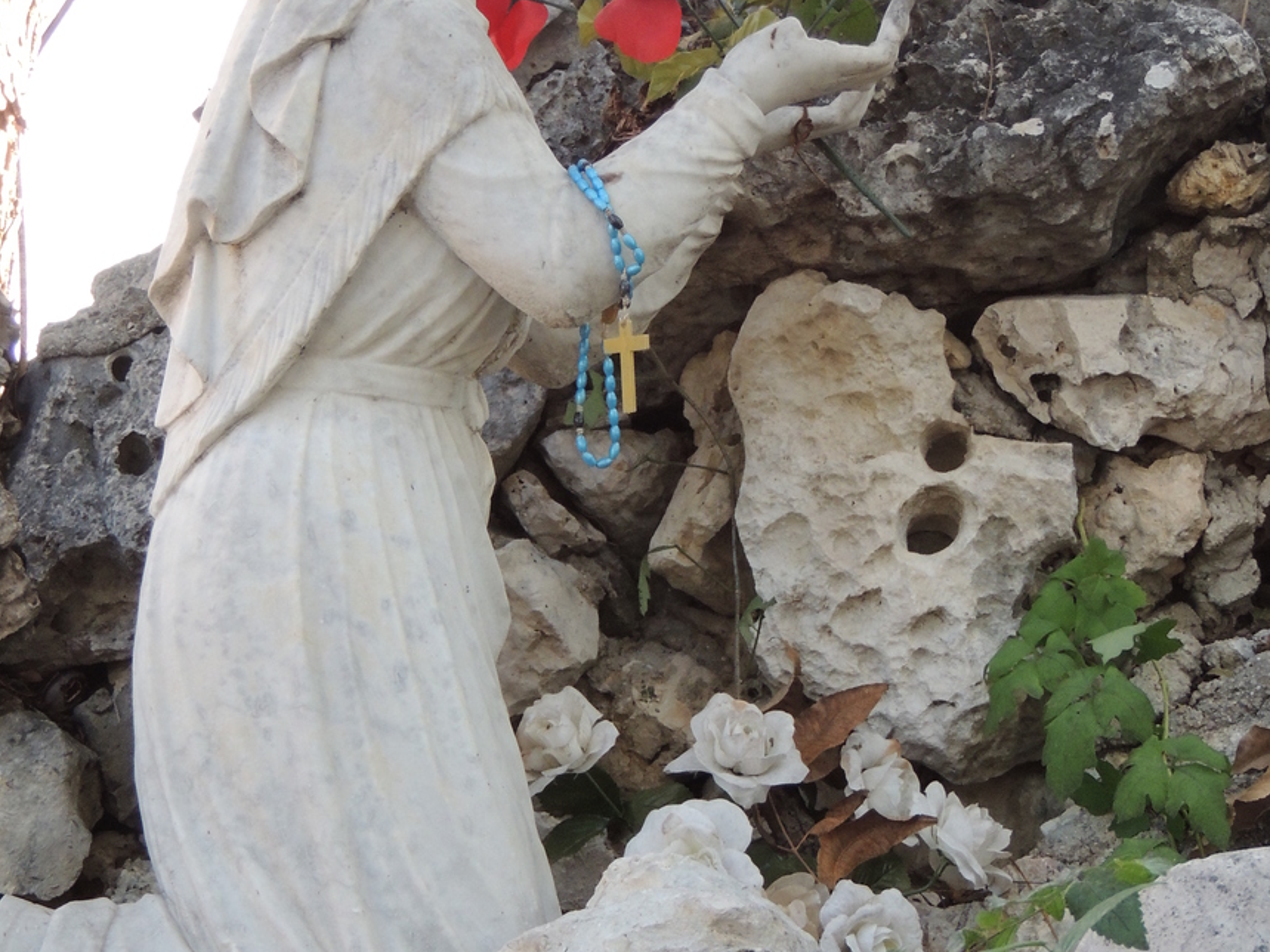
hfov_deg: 9.2
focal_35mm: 216
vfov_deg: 6.9
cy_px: 511
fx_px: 7924
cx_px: 633
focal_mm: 25.8
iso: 400
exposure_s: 1/100
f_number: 4.4
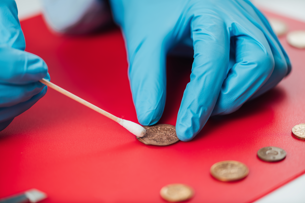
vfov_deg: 12.9
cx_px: 152
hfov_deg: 19.3
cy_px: 101
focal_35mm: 106
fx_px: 898
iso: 64
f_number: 3.5
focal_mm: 105
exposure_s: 1/200
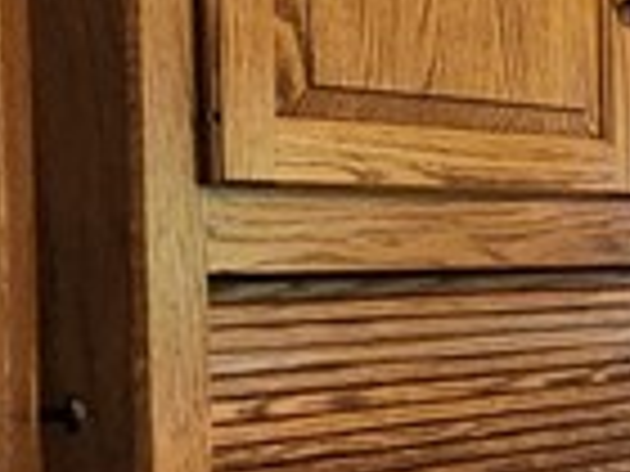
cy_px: 319
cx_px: 1930
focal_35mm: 95
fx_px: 1729
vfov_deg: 15.5
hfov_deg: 11.2
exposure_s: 1/60
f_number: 2.2
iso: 400
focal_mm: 2.2
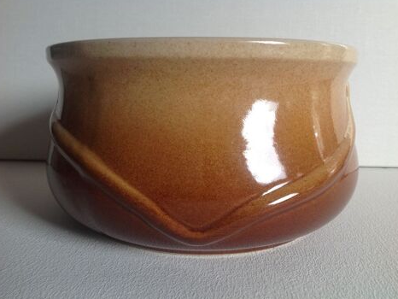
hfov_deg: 51.3
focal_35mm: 36
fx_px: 414
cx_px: 197
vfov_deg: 39.7
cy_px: 149
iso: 50
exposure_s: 1/124
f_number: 2.4
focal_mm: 4.28
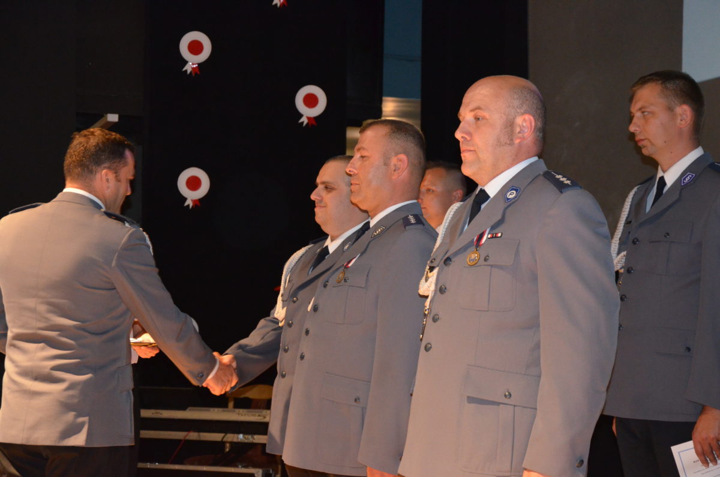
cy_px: 238
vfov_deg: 15.6
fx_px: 1737
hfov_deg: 23.4
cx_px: 360
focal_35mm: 87
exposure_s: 1/60
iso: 3200
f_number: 5
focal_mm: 58
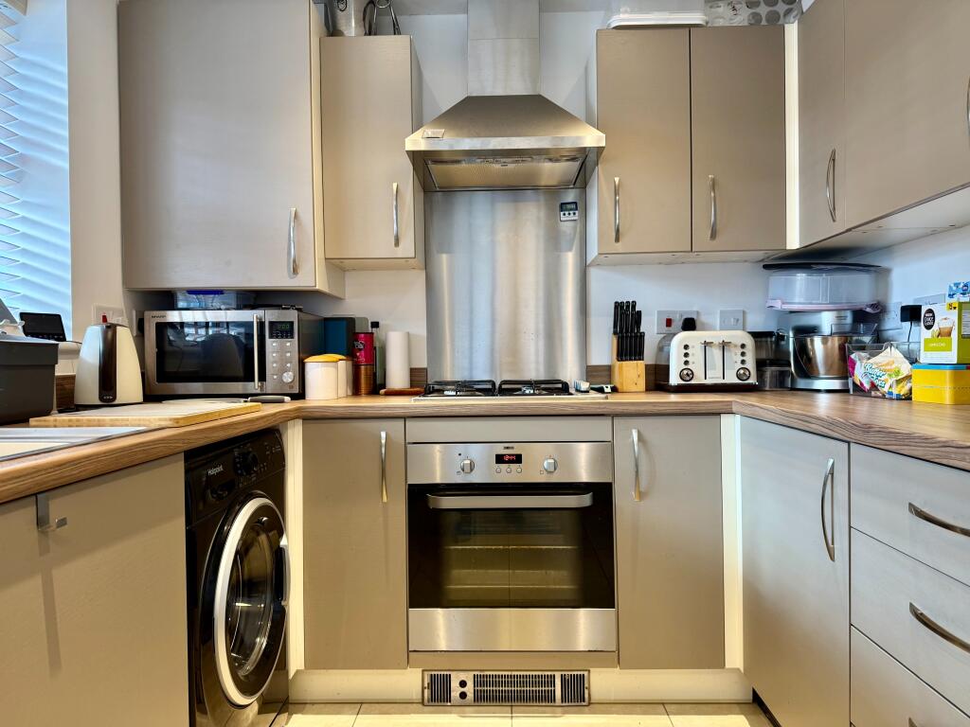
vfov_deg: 56.8
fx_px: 673
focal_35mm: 24
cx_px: 485
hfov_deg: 71.6
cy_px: 364
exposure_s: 1/50
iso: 100
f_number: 1.78
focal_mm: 6.76
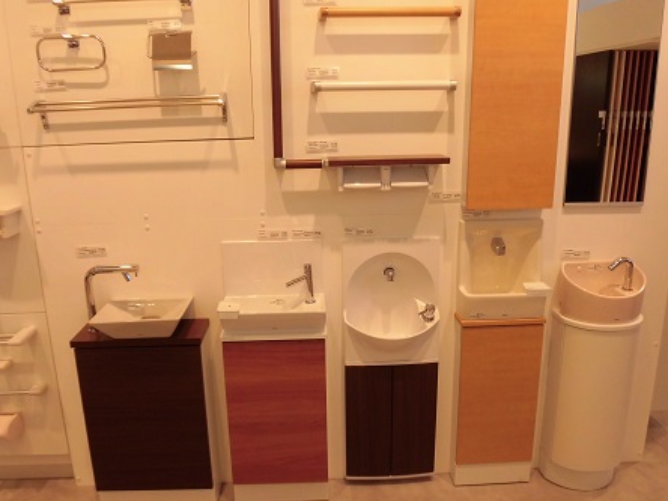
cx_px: 311
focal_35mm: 27
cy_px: 228
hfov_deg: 65.3
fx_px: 521
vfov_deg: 51.3
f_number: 3.1
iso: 125
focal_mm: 4.3
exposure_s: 1/80
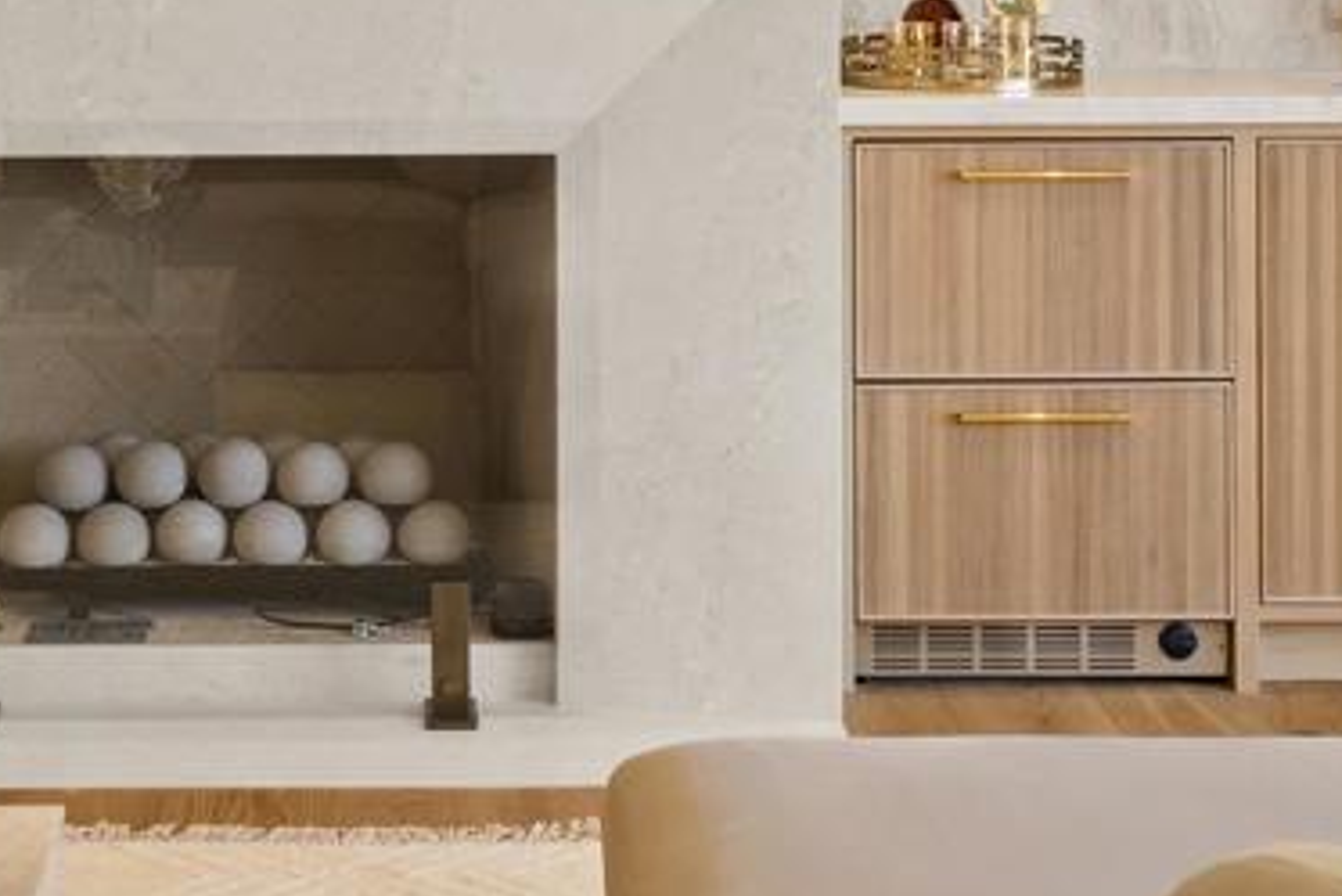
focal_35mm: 96
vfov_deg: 13.9
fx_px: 3580
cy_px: -140
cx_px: 353
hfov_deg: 21.1
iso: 500
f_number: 8
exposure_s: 1/20
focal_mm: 35
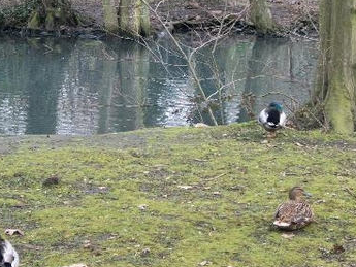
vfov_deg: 11.1
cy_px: 113
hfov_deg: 14.7
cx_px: 106
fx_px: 1379
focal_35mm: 134
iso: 80
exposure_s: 1/80
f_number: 4.6
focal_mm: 13.7
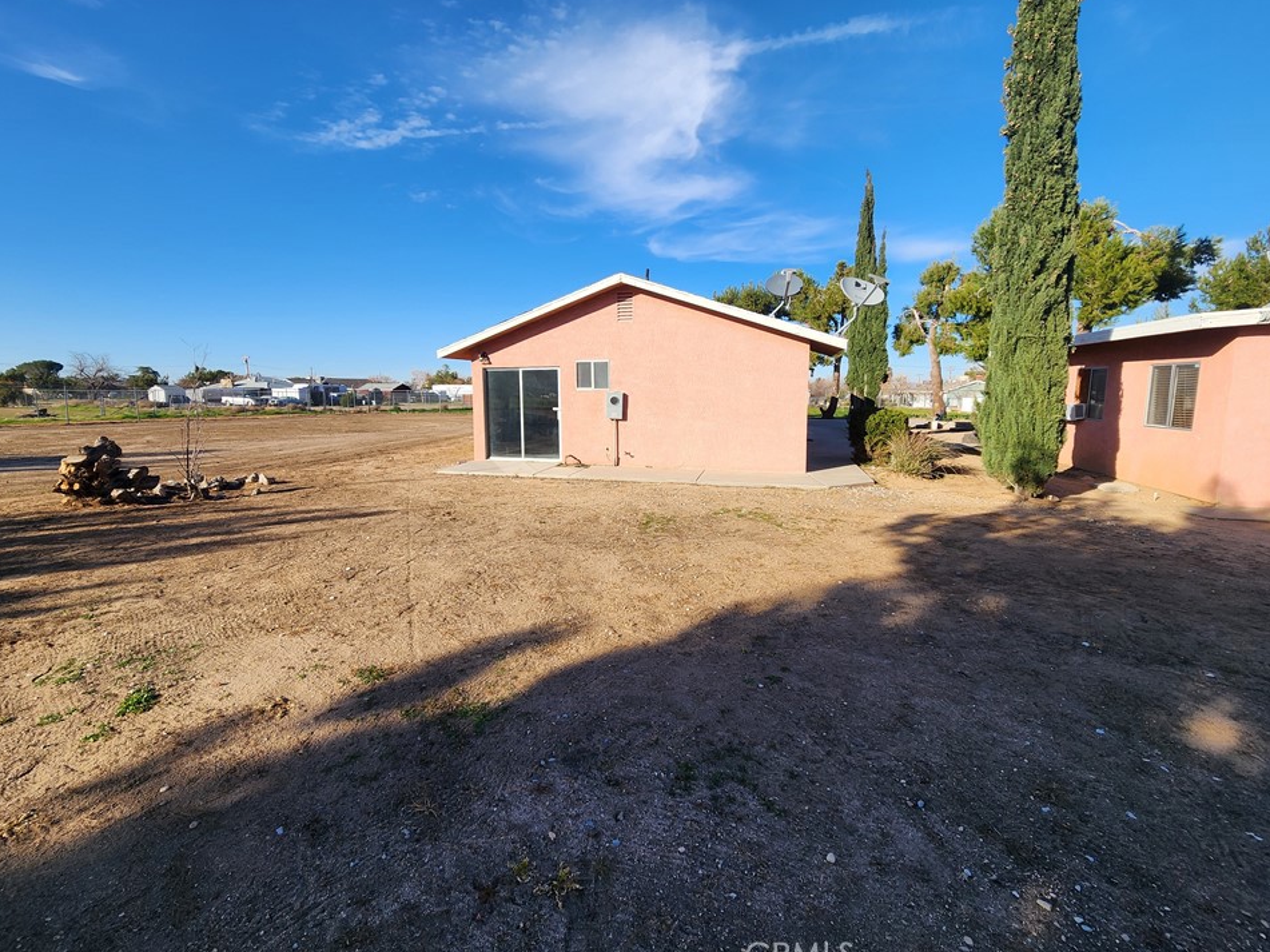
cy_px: 461
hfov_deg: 102.0
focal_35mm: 14
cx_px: 613
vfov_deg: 85.6
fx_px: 514
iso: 50
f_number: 2.2
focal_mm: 2.2
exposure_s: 1/1480
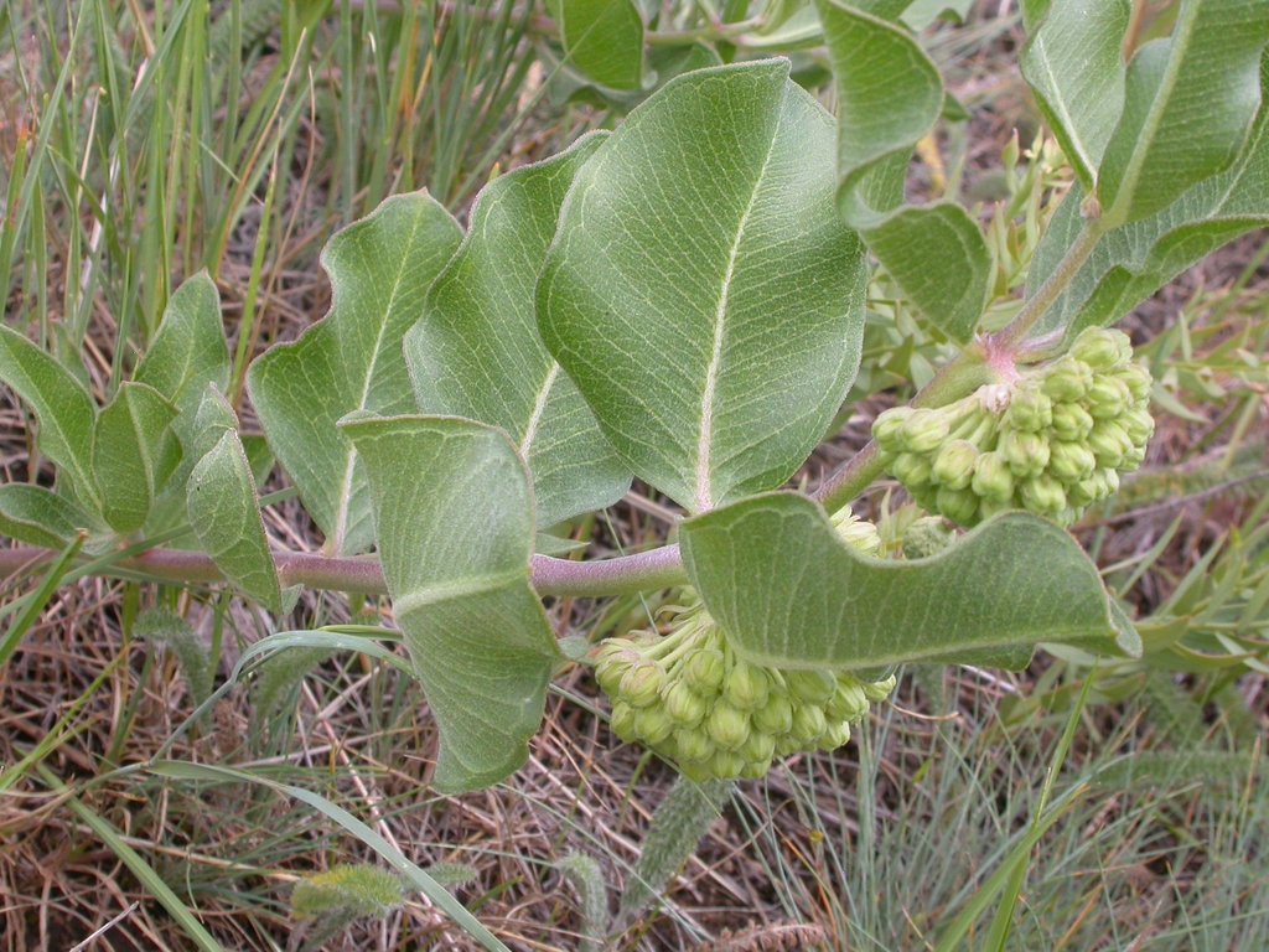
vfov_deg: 18.9
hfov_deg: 25.0
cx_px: 634
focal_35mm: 78
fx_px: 2859
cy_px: 476
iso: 100
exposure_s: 1/126
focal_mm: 16.2
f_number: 6.3
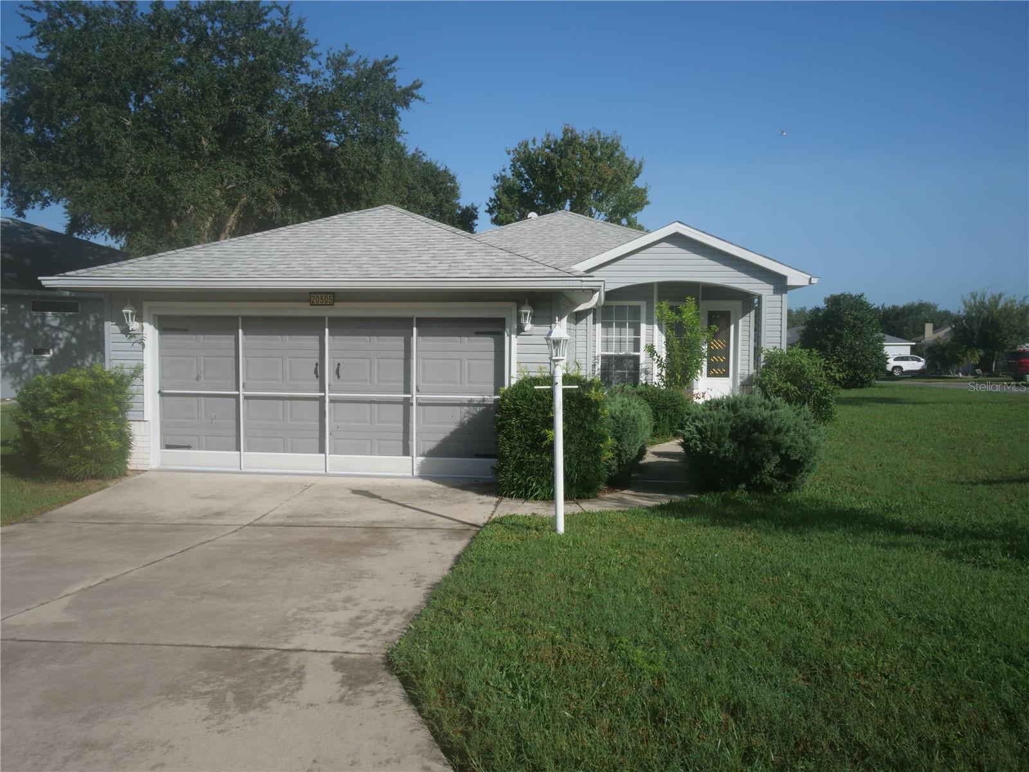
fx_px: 773
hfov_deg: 67.3
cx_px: 514
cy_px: 386
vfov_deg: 53.1
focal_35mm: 26
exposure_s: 1/125
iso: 200
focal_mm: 13
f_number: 16
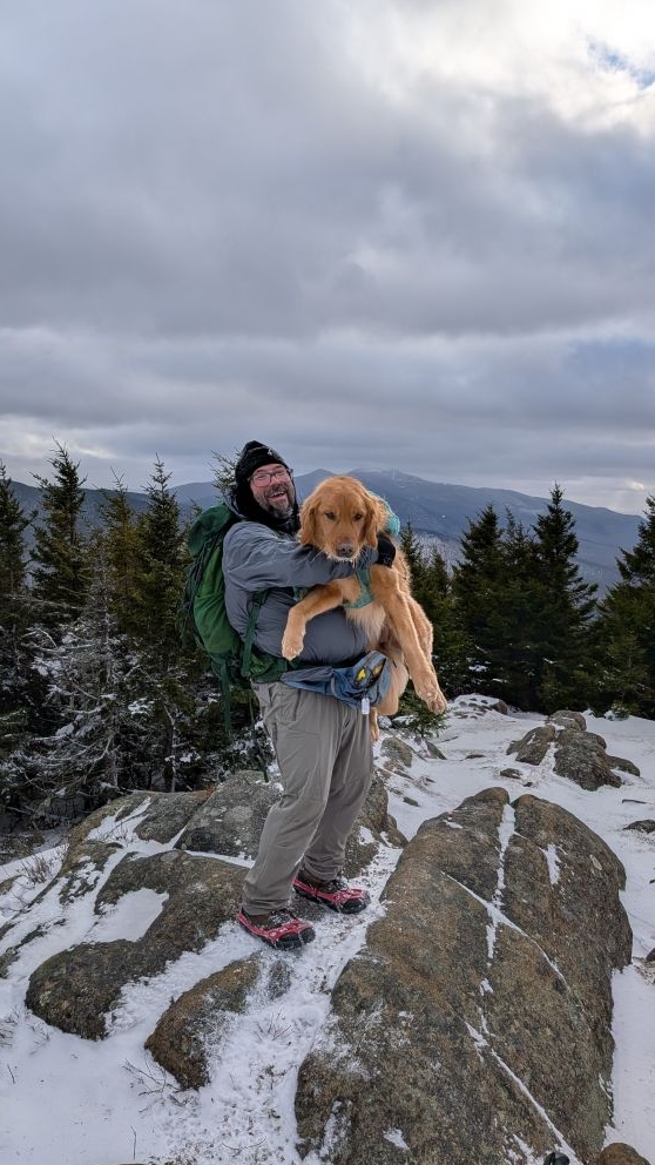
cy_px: 590
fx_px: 834
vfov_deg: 69.9
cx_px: 305
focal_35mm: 27
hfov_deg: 42.9
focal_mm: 4.53
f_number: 1.7
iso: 33
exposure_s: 1/2262
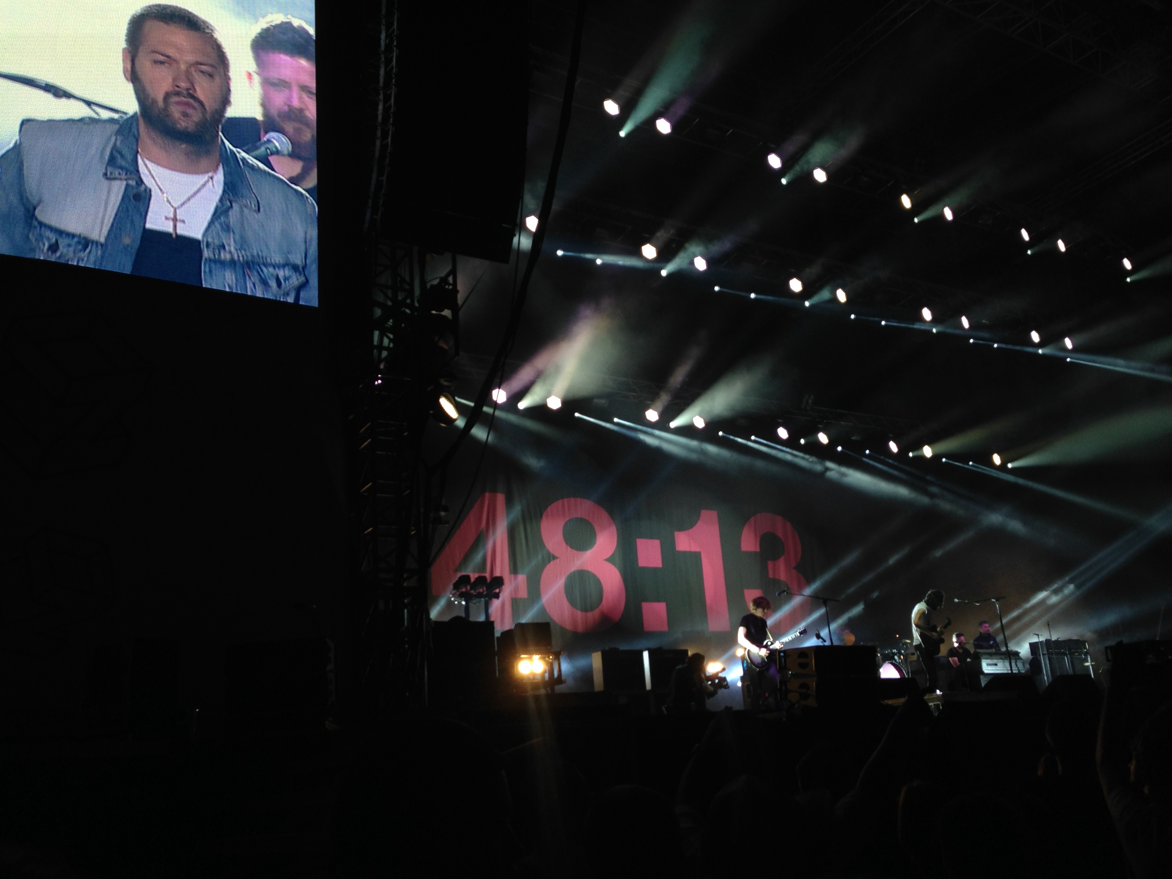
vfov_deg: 42.9
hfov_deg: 55.4
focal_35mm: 33
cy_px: 440
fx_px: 1117
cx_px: 586
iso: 50
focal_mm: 4.12
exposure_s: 1/186
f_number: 2.4
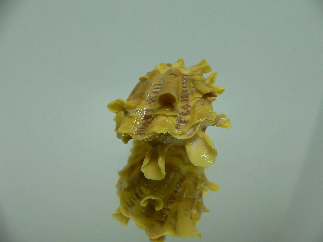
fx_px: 336
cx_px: 163
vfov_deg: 39.7
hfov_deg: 51.4
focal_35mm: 36
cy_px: 122
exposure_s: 1/60
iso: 80
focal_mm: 4.6
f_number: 2.8
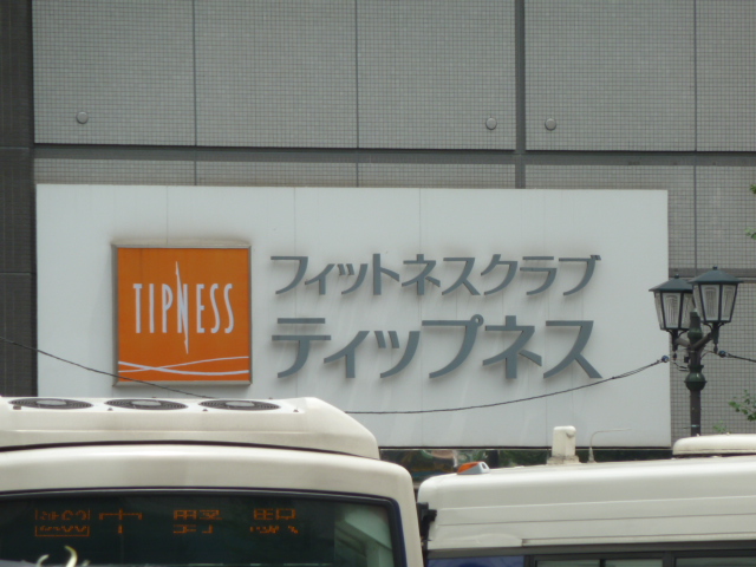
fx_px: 7163
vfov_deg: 4.5
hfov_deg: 6.0
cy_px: 284
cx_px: 378
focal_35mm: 328
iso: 80
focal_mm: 49.2
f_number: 4.9
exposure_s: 1/250
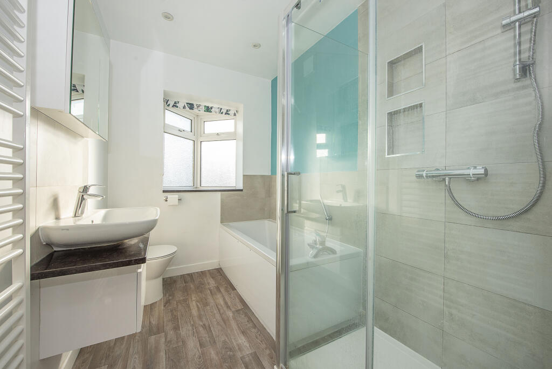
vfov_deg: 81.3
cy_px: 184
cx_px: 276
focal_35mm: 14
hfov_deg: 104.2
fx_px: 215
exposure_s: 1/200
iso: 500
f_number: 9
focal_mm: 14
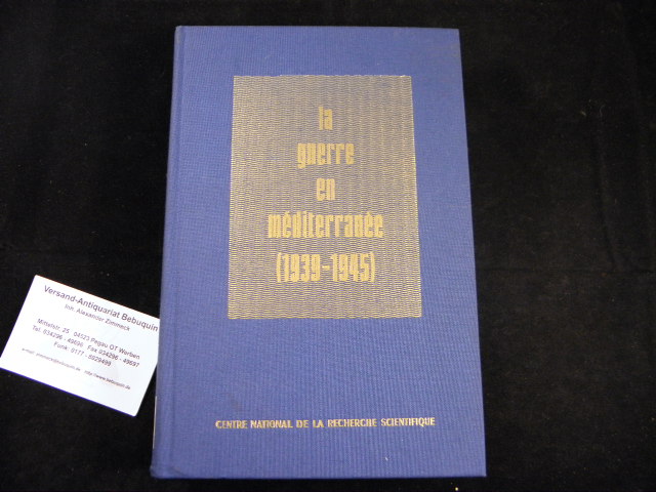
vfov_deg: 41.8
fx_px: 644
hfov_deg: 54.0
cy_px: 246
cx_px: 328
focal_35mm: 34
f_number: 3.7
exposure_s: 1/30
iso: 250
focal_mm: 6.2
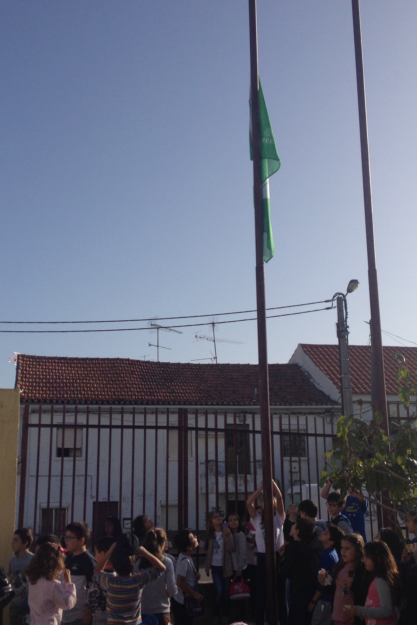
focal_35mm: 49
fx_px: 851
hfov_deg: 27.5
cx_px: 174
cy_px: 314
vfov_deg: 40.3
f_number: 2.4
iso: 50
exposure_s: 1/2762
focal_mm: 4.28
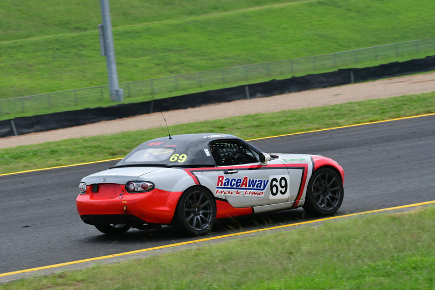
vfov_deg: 4.6
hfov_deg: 6.9
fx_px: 3626
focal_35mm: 300
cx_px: 218
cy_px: 145
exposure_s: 1/640
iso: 640
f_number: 11
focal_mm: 200
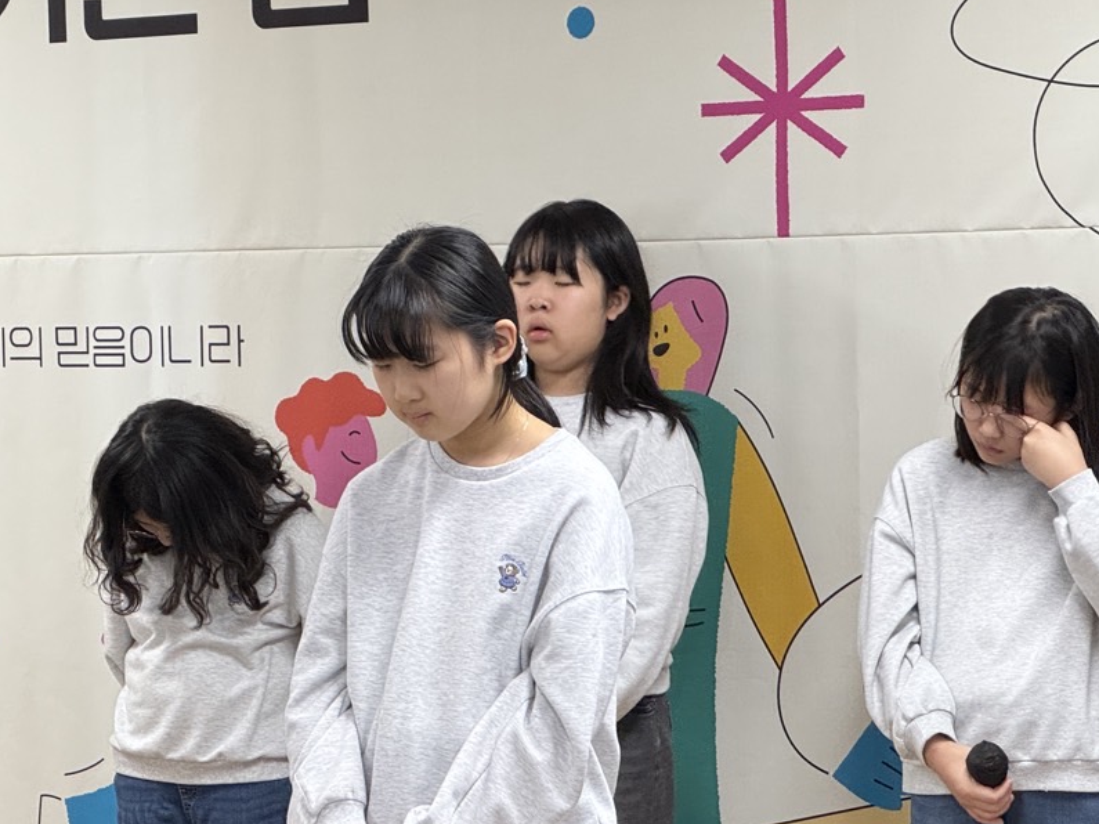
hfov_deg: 15.8
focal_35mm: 124
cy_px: 496
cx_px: 229
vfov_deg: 11.9
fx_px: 3936
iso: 320
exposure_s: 1/60
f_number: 2.8
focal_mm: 9
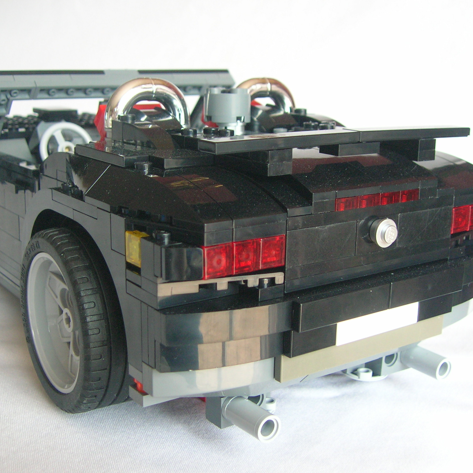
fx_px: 696
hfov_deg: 37.5
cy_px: 236
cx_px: 212
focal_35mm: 45
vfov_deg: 37.6
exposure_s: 1/3.6
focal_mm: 6.4
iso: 113
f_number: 3
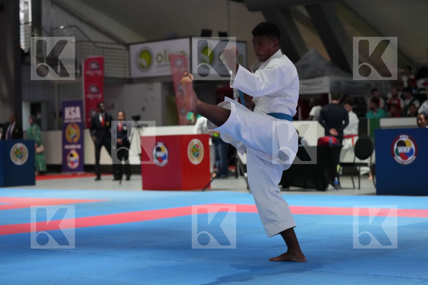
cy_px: 142
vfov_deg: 16.9
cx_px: 214
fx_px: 963
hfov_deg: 25.1
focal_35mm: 81
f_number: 2.8
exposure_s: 1/500
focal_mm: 81
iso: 6400
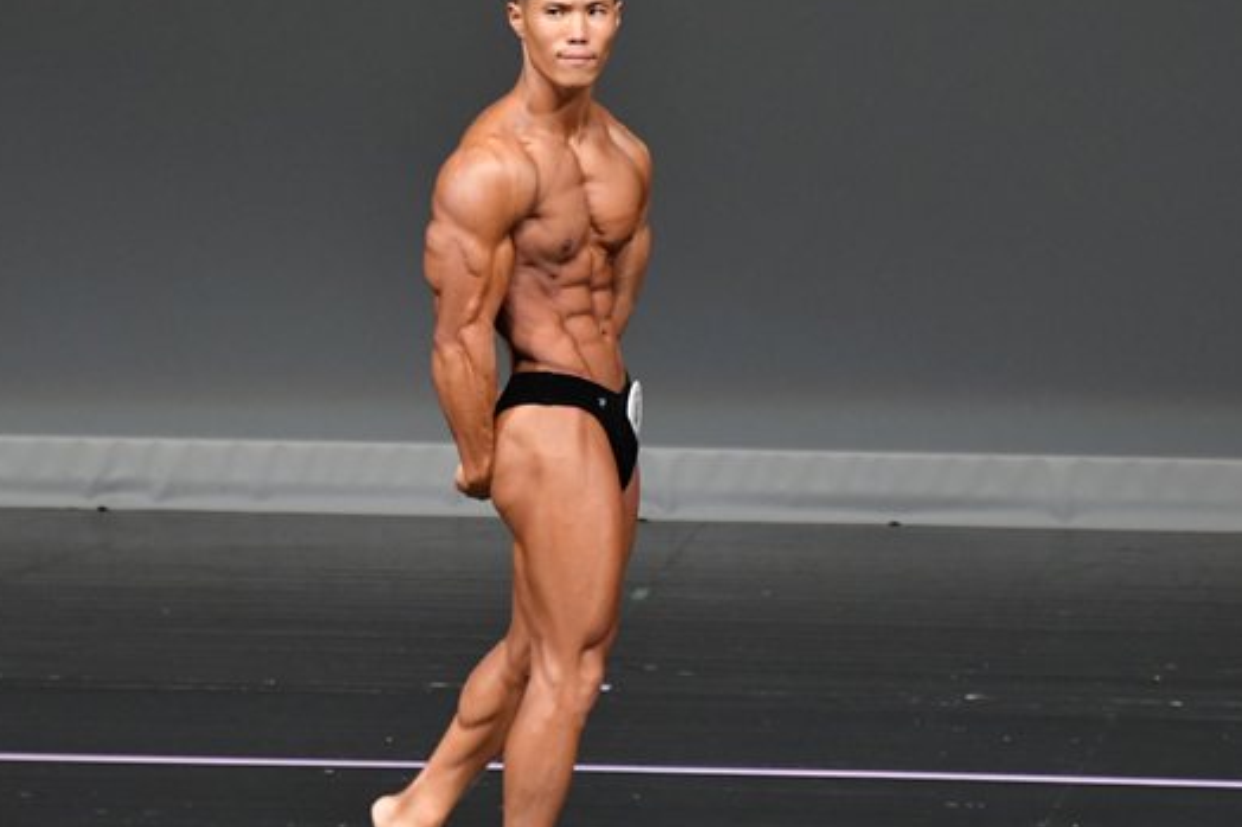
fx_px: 19140
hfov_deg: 3.7
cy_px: 396
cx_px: 674
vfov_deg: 2.5
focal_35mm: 555
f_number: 5.6
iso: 4000
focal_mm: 250
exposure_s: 1/400
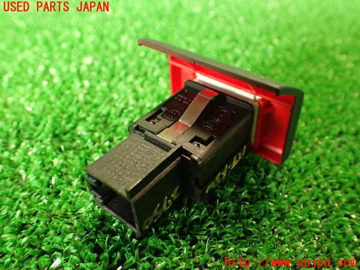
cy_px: 135
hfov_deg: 56.8
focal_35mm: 32
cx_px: 180
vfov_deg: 44.2
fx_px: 333
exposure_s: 1/30
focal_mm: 5.79
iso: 640
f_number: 2.4
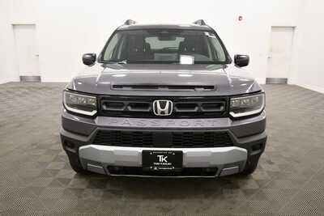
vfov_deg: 43.6
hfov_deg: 61.9
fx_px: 270
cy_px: 108
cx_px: 162
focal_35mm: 30
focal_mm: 20
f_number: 5.6
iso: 1250
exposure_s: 1/125
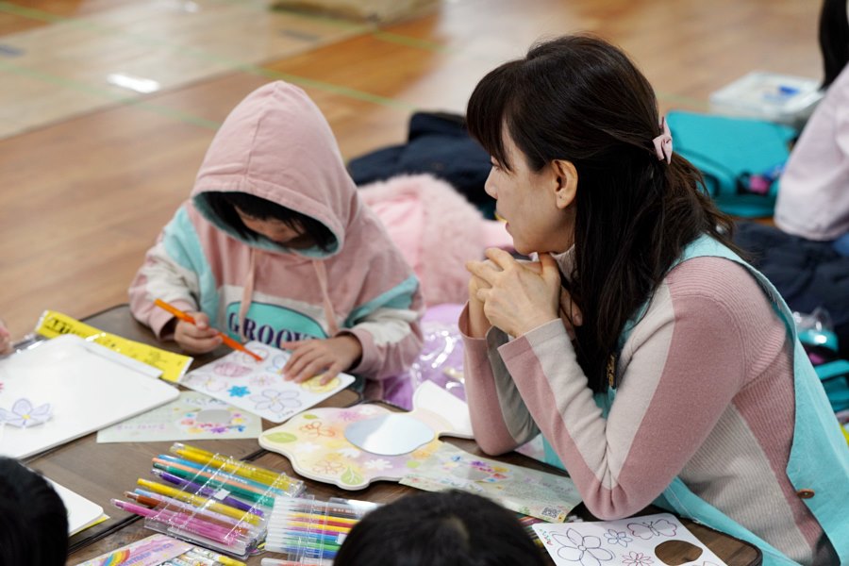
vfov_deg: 19.5
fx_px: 1651
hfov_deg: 28.8
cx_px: 424
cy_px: 283
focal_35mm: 70
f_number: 4
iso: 1250
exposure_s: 1/160
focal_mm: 70
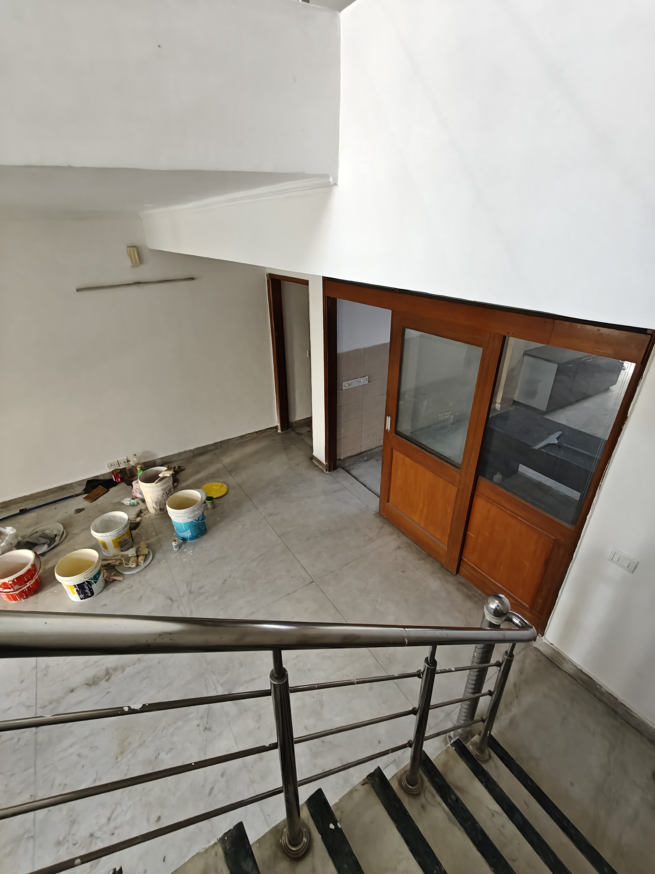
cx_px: 328
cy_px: 437
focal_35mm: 16
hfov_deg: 78.1
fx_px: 404
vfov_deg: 94.5
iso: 400
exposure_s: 1/50
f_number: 2.2
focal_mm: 1.68
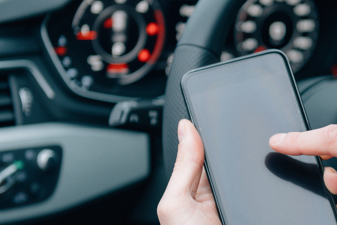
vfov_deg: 9.7
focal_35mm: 141
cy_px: 153
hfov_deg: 14.4
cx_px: 323
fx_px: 1320
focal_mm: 70
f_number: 3.2
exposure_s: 1/200
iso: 640
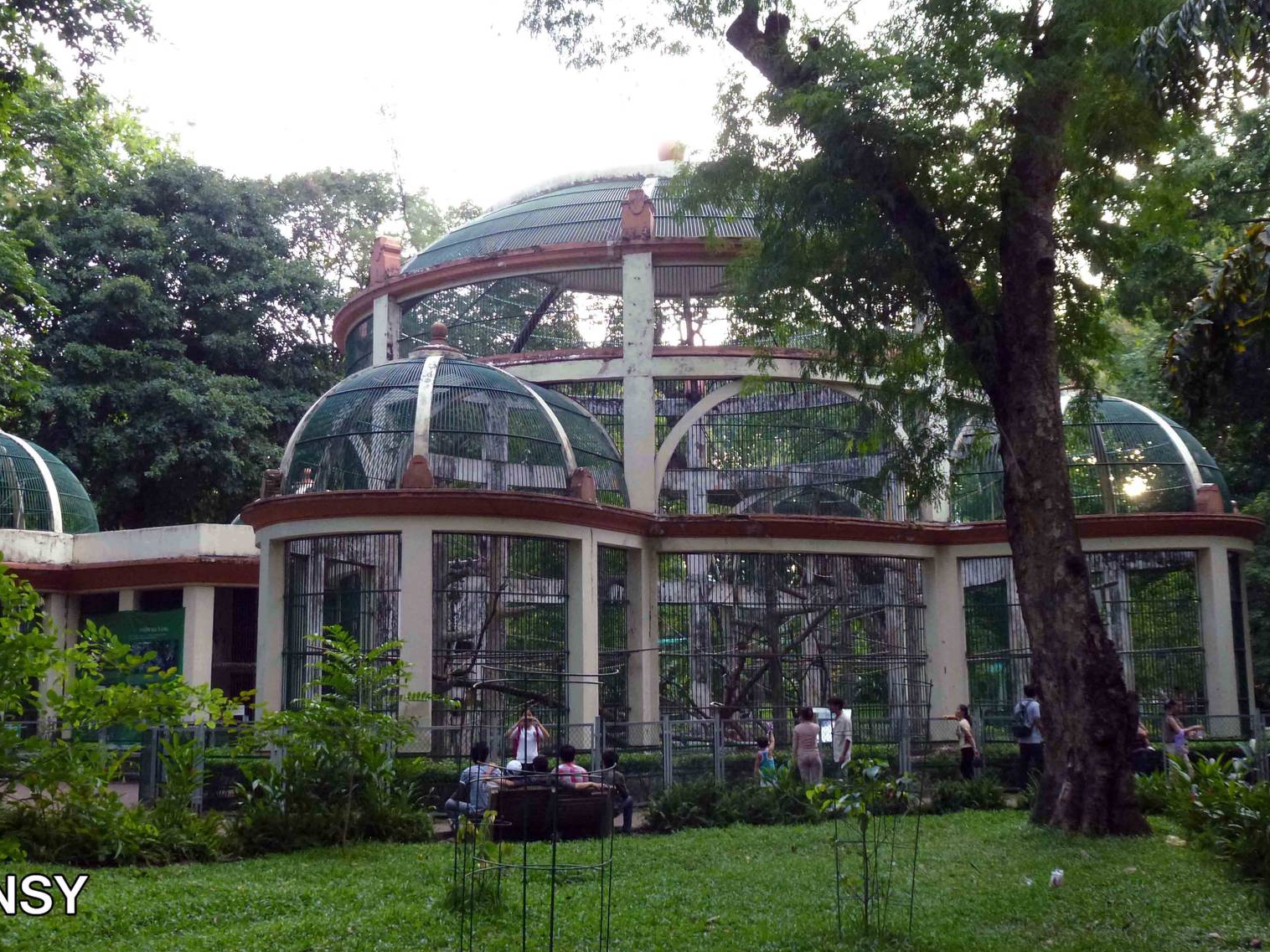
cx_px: 639
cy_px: 461
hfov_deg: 49.0
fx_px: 1394
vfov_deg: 37.7
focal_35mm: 38
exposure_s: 1/60
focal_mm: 6.4
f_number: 3.7
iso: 400
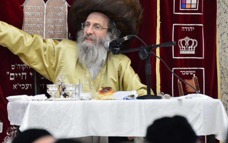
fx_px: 2020
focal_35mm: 325
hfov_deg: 6.5
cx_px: 70
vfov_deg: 4.0
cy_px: 45
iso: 1250
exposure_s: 1/100
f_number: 5.6
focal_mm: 200
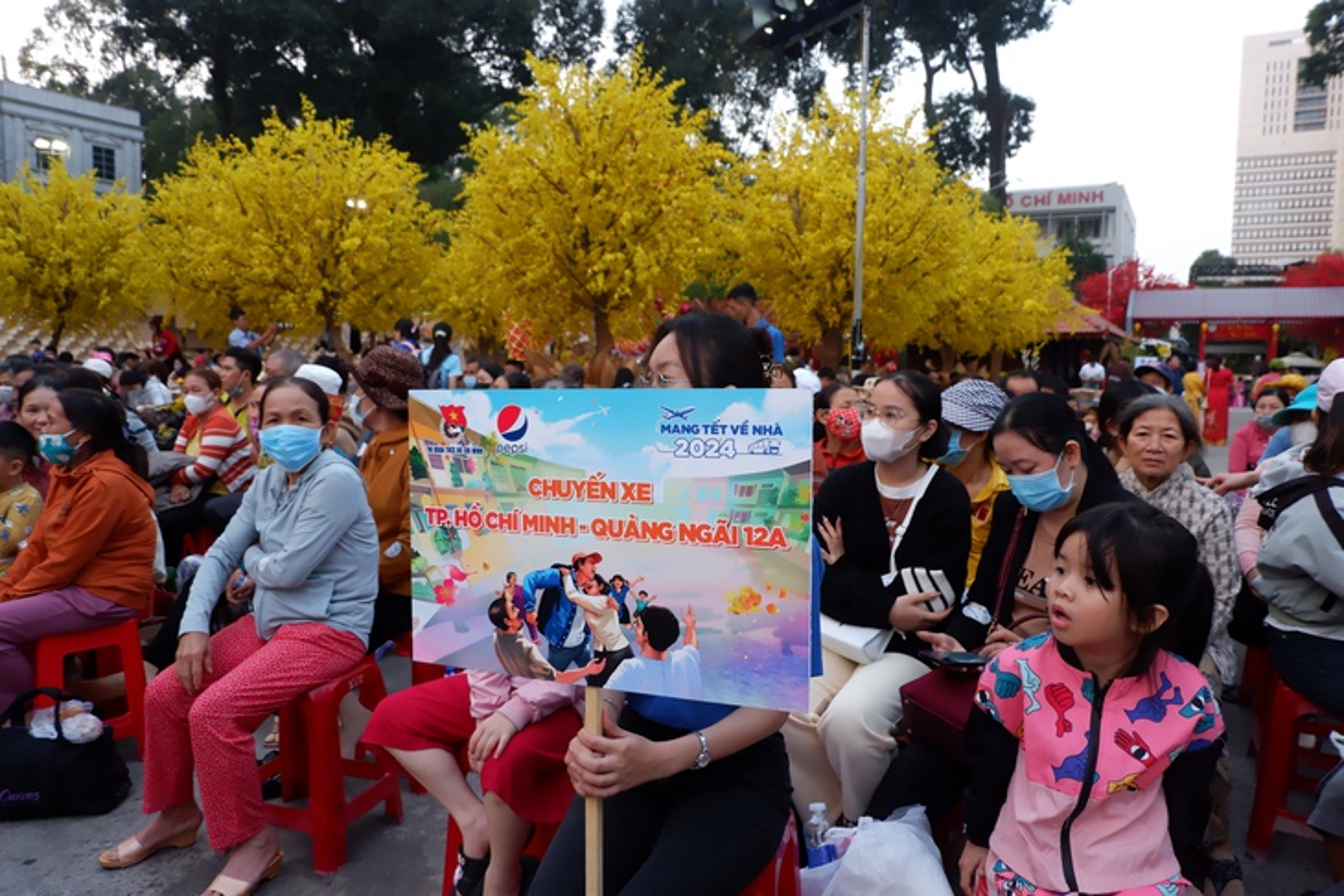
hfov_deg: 73.7
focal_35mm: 24
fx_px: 896
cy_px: 448
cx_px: 672
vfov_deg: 53.2
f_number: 4
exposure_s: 1/125
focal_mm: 16
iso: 400
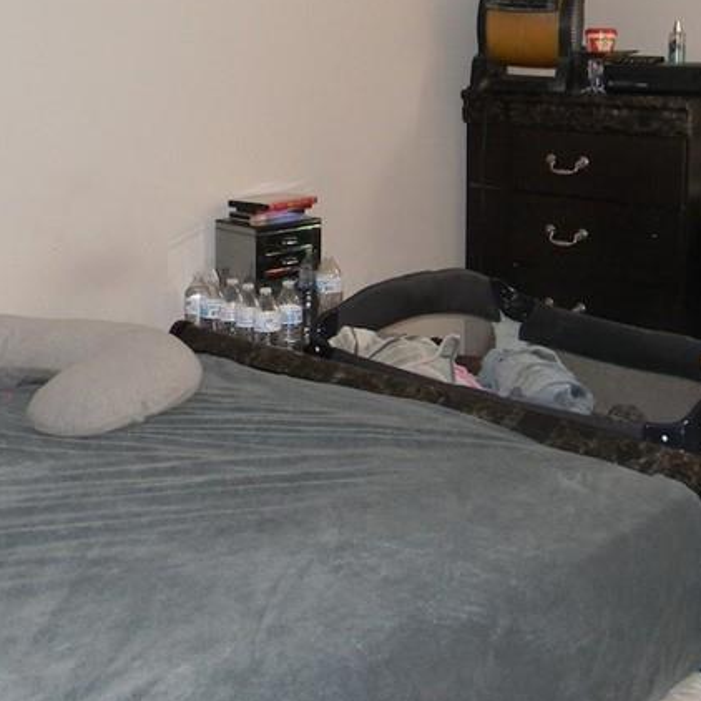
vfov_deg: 28.3
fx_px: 1375
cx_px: 367
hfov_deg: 28.6
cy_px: 203
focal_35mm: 60
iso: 200
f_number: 3.5
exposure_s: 1/26
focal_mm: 5
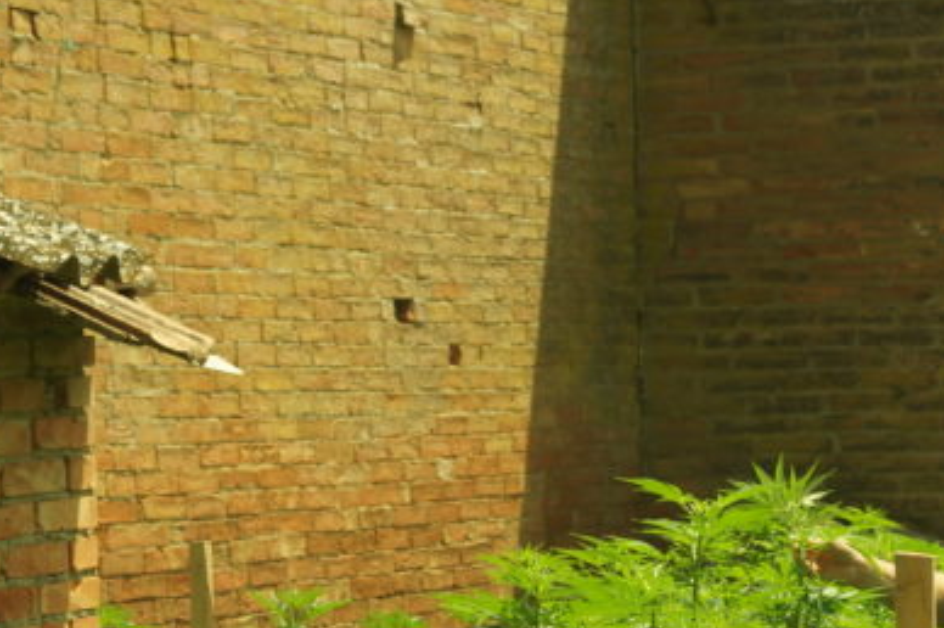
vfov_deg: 6.9
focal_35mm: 198
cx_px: 822
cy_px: 647
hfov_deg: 10.4
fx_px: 5187
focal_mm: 50
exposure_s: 1/160
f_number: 8
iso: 100
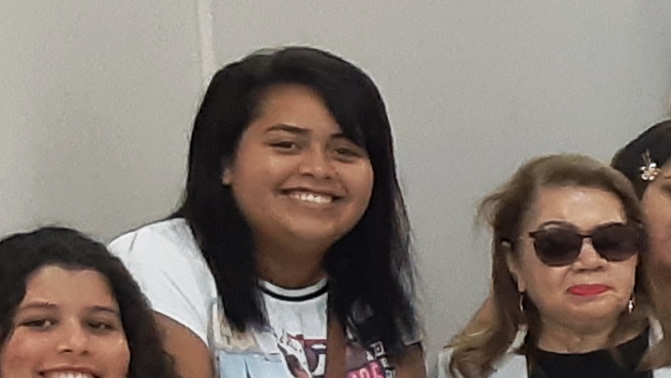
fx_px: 3203
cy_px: 437
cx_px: 1959
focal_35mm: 180
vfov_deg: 6.7
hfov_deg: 9.5
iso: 125
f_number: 1.7
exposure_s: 1/60
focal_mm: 3.93
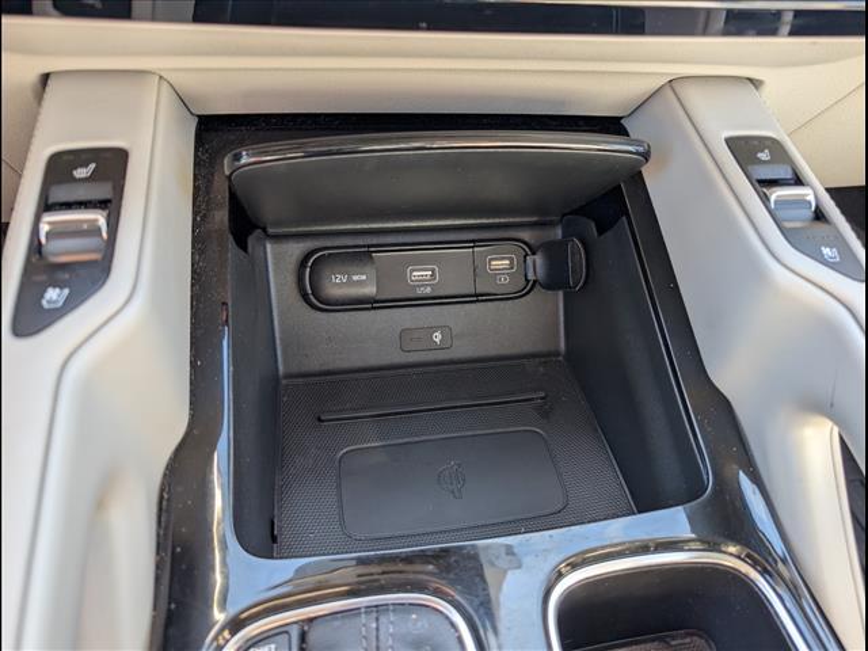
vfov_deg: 56.8
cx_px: 434
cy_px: 326
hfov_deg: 71.6
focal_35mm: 24
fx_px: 602
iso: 83
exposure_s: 1/93.5
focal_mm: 6.9
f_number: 1.68
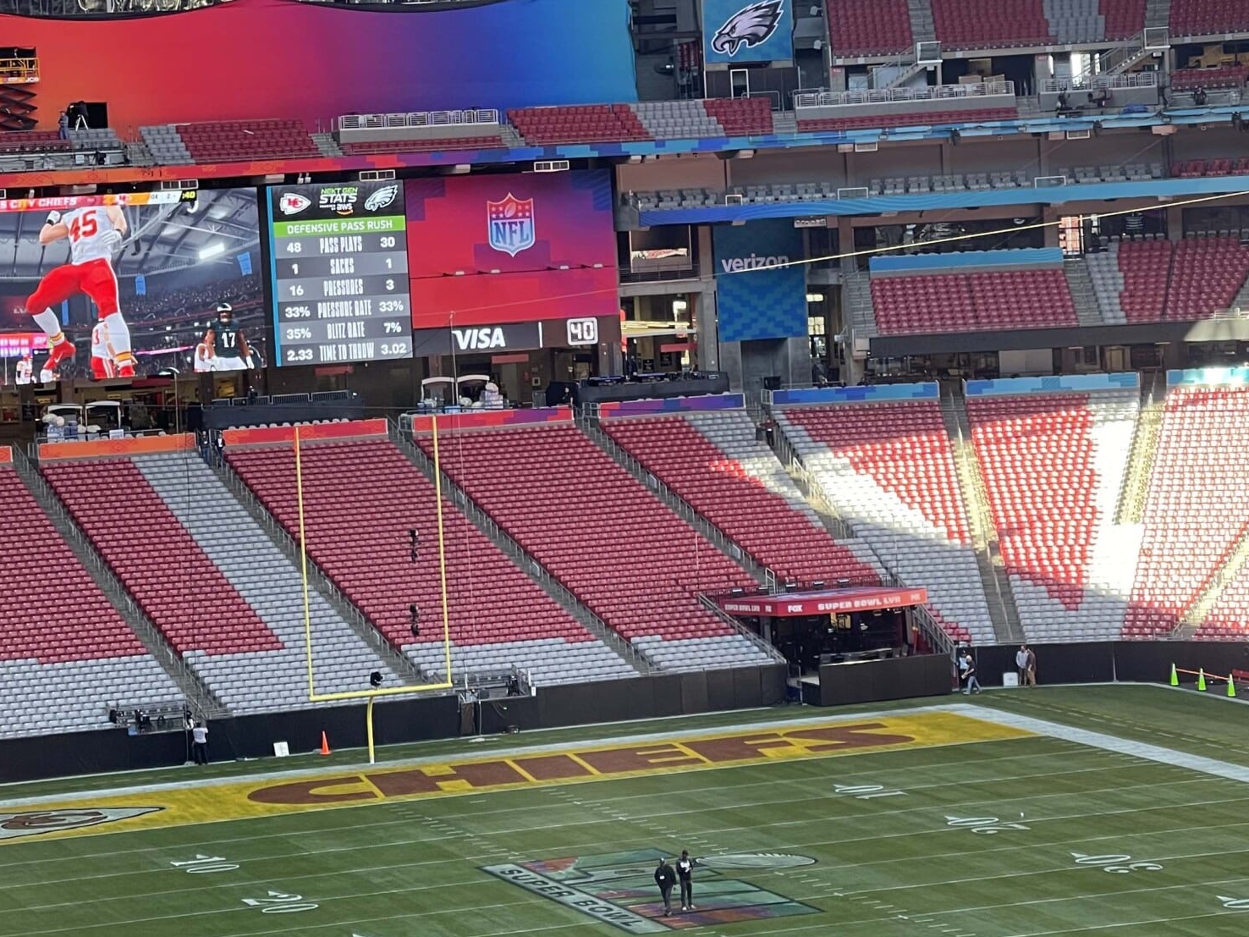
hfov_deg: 17.7
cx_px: 415
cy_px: 366
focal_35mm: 111
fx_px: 4005
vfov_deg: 13.3
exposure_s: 1/120
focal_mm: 7.5
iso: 50
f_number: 2.2
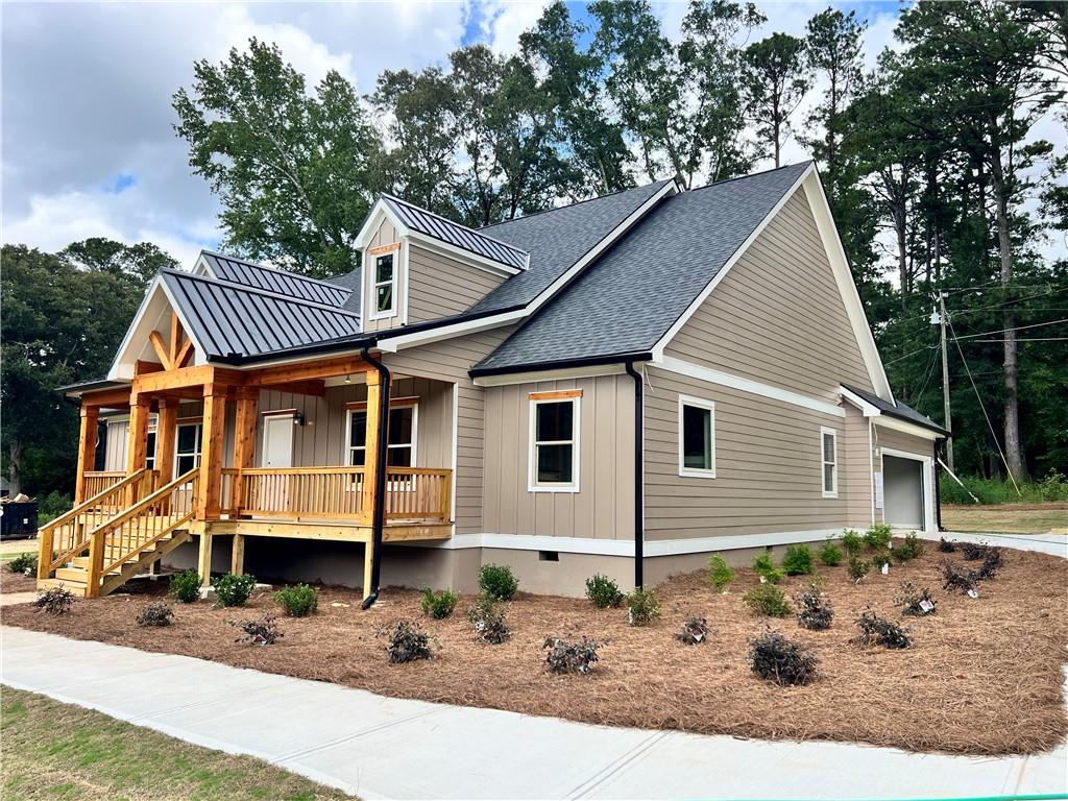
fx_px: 802
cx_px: 534
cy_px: 400
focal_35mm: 26
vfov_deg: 53.1
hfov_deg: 67.3
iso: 50
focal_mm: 5.7
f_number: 1.5
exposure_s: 1/1171
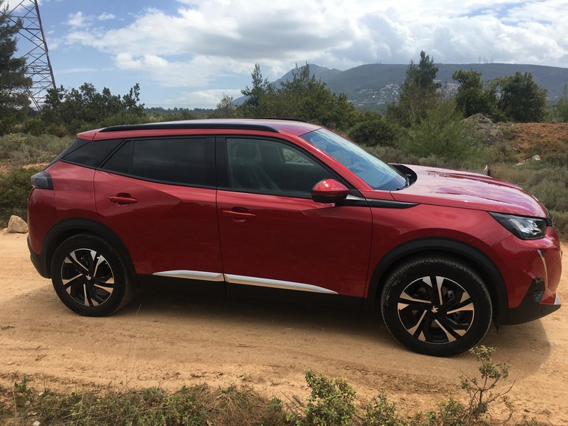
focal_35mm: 29
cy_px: 213
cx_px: 284
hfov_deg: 61.6
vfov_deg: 48.3
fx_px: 476
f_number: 2.2
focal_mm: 4.15
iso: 25
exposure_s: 1/1832
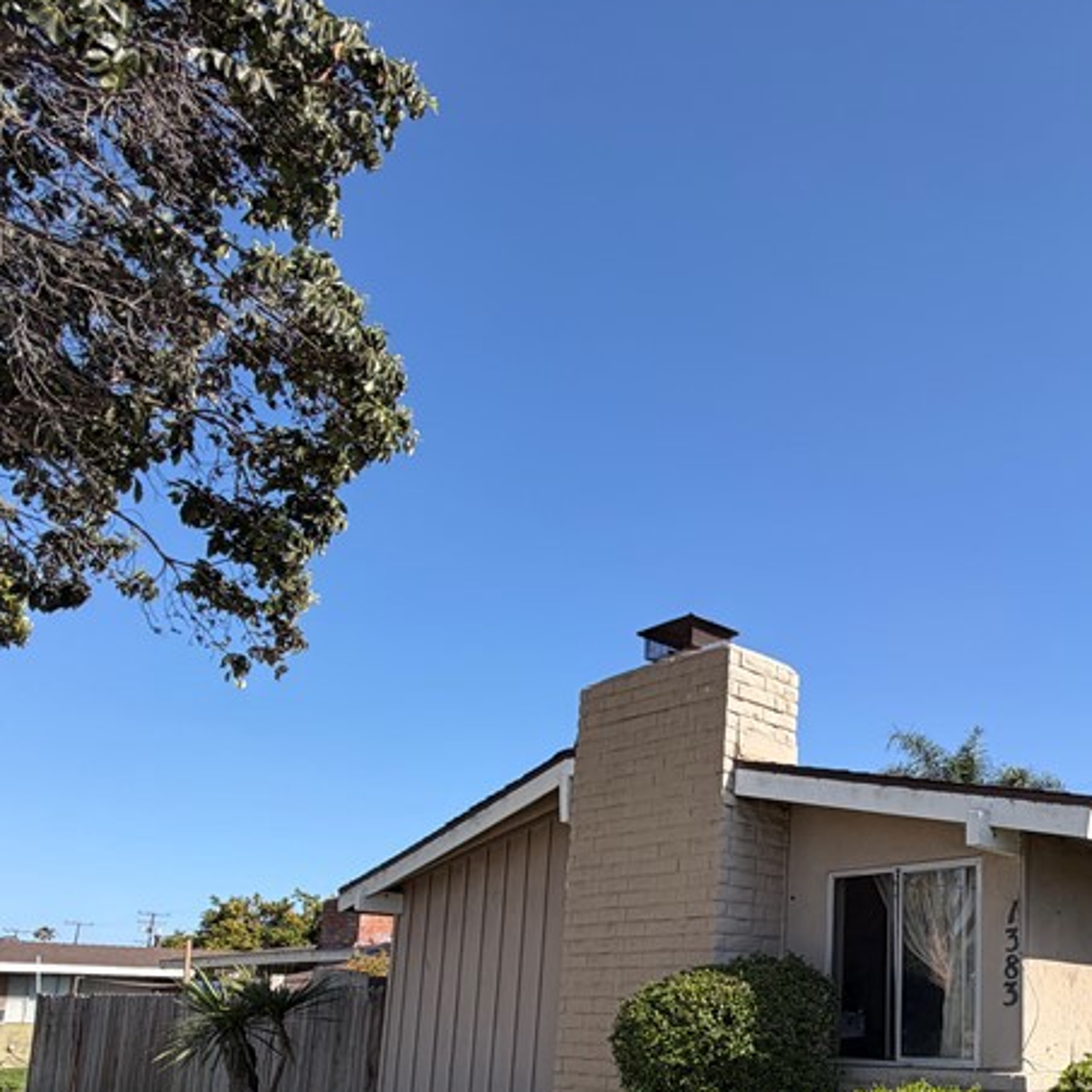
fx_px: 999
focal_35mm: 28
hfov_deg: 49.1
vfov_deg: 53.0
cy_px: 894
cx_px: 1041
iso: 25
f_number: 2.2
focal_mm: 2.22
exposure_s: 1/770
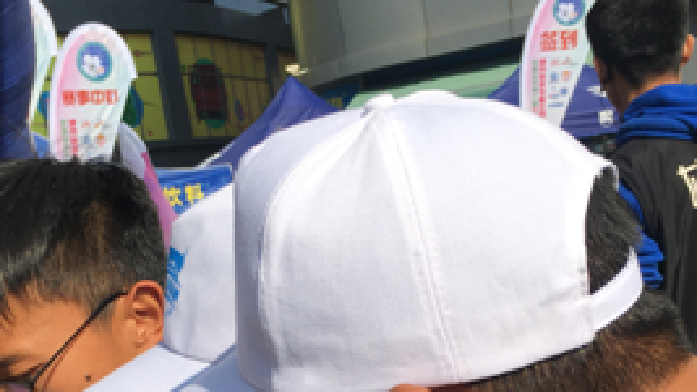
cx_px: 285
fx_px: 1201
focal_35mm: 65
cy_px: 463
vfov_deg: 17.7
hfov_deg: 32.3
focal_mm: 4.15
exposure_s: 1/1479
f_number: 2.2
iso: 25
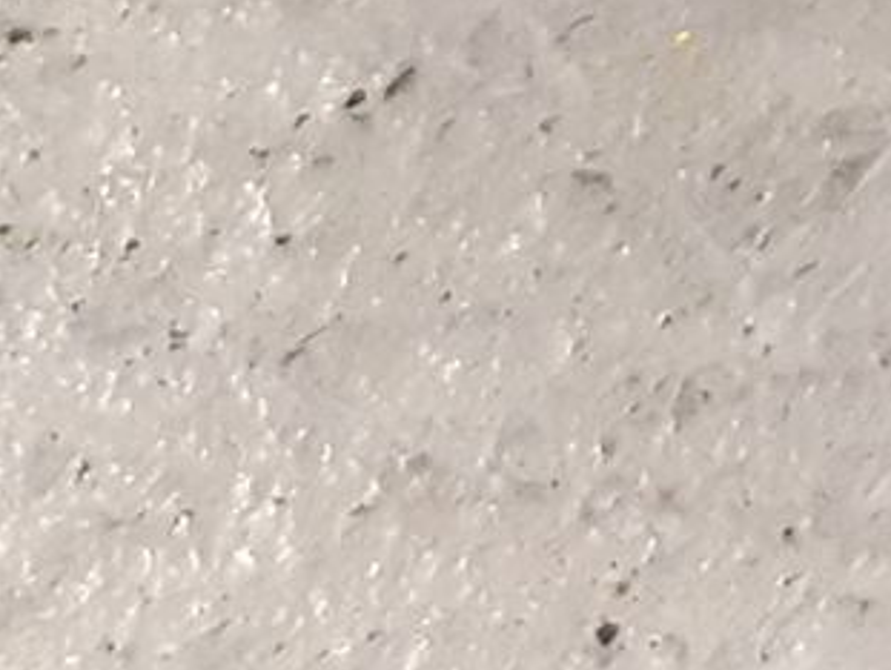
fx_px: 4407
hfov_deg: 9.6
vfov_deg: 7.8
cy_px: -1205
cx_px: 2427
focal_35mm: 171
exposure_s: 1/50
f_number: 1.7
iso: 250
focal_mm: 3.93
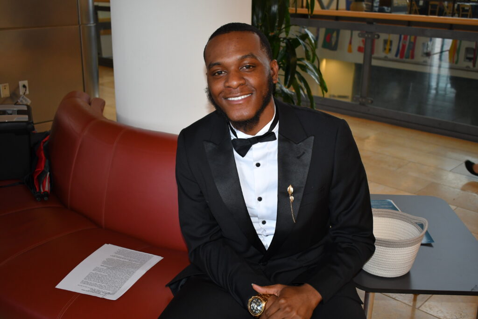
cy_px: 160
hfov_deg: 51.9
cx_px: 239
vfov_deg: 36.0
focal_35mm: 37
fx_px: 491
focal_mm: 25
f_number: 4
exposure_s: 1/125
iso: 800
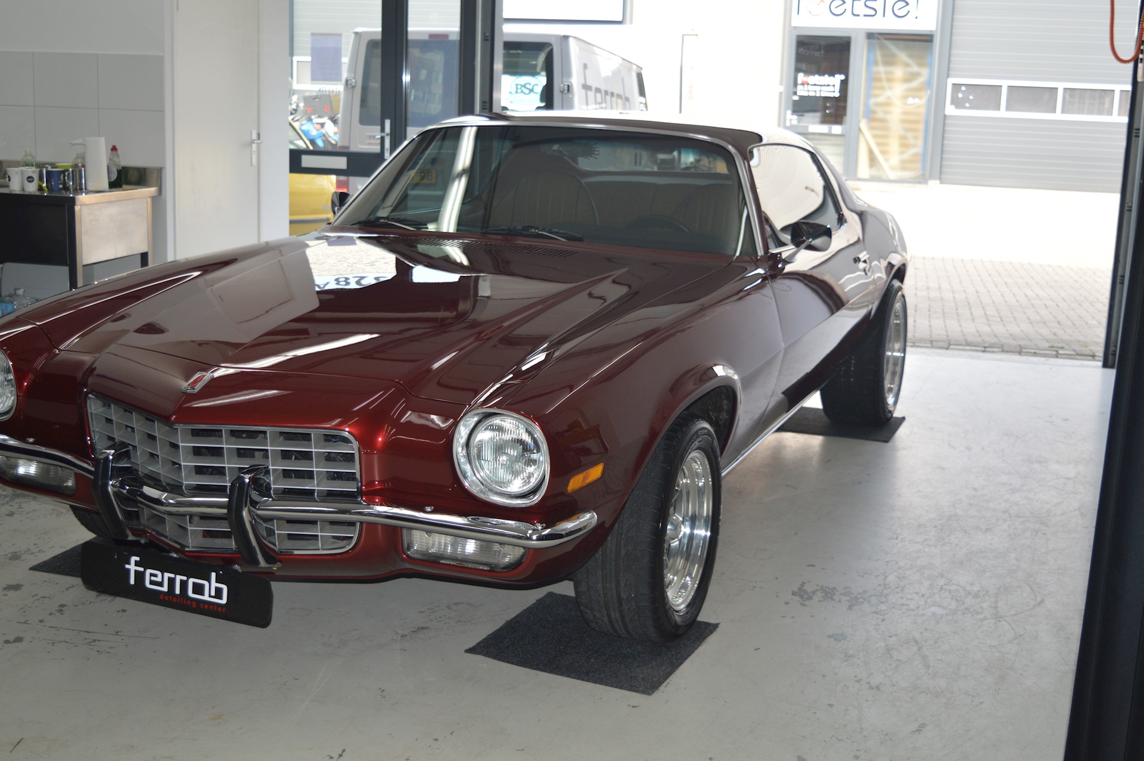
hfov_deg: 43.6
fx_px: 1429
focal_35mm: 45
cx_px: 572
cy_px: 380
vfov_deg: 29.8
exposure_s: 1/125
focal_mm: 30
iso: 180
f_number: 4.2
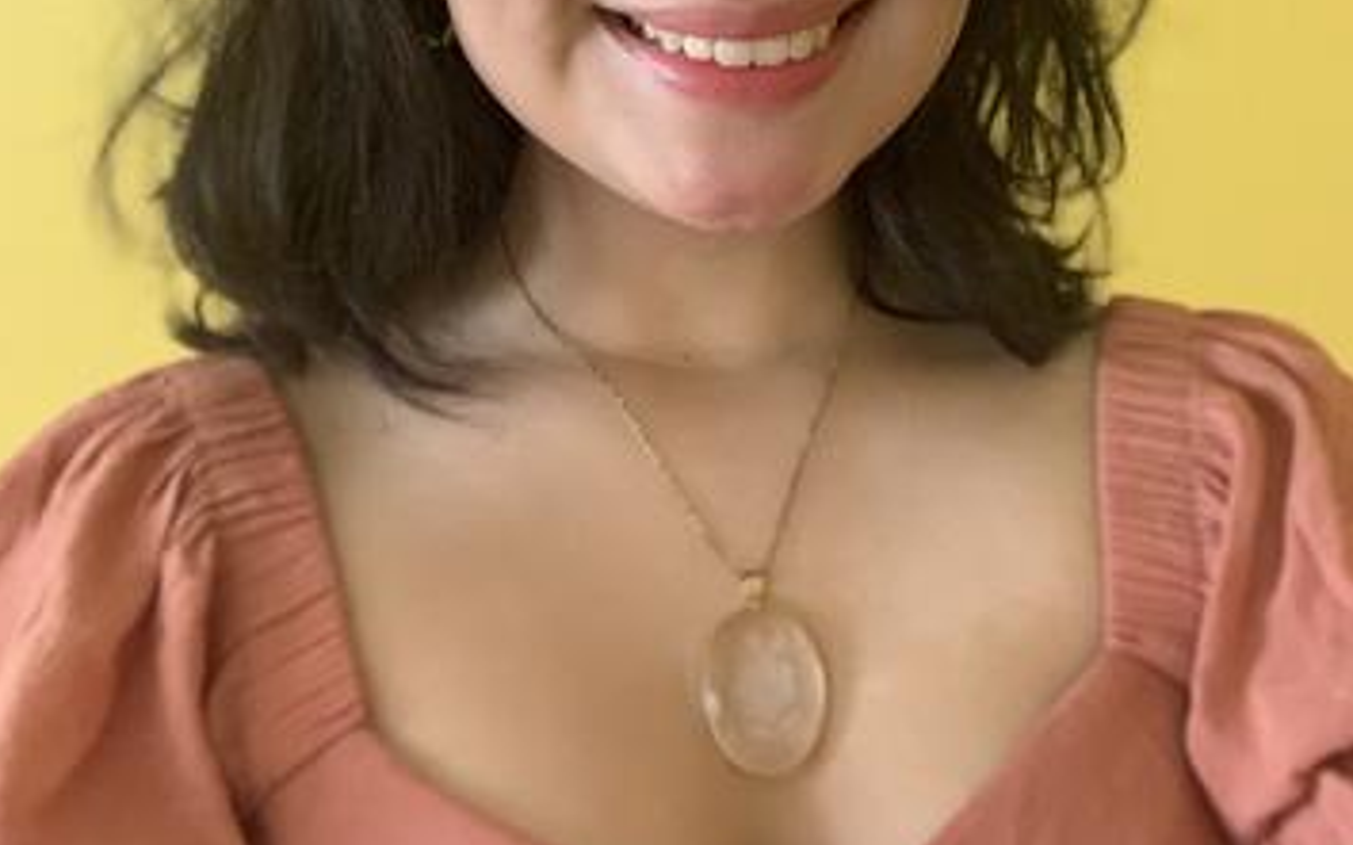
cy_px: 31
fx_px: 1696
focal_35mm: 46
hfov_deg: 43.5
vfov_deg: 26.7
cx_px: 669
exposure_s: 1/30
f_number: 2.2
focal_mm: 2.87
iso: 500
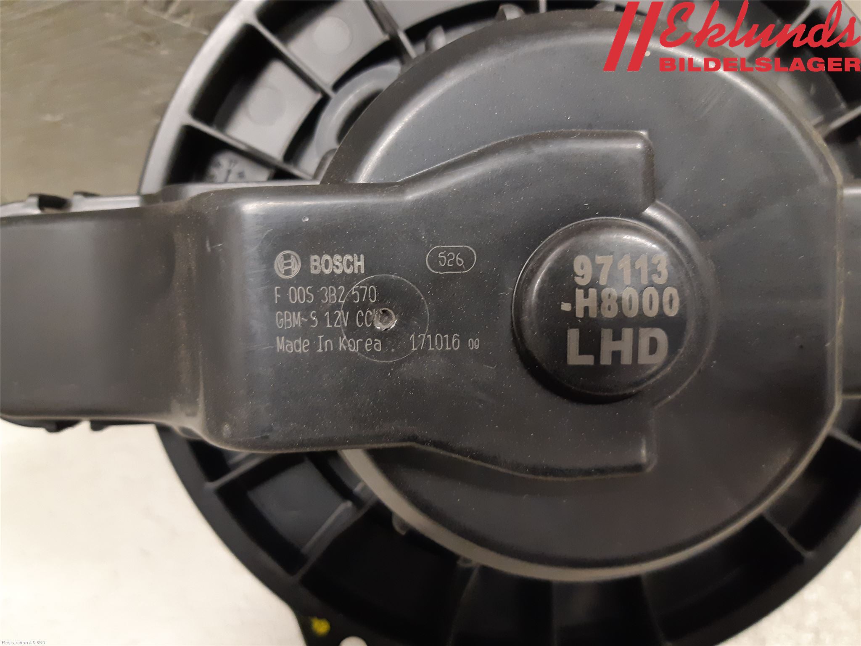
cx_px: 430
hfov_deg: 67.3
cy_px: 323
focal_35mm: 26
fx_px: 647
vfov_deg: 53.1
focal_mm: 3.93
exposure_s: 1/33
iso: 250
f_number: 1.7
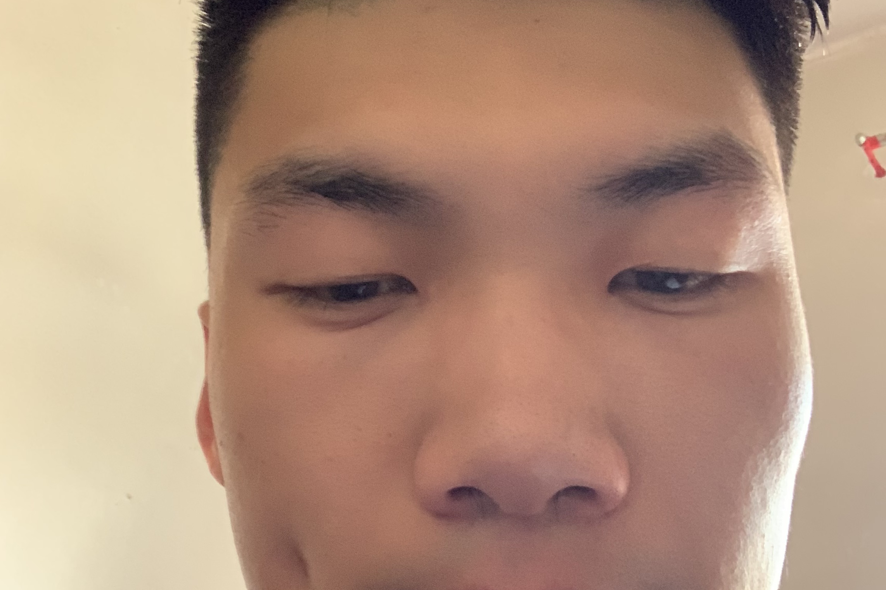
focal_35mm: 45
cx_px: 438
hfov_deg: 43.6
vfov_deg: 29.5
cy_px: 427
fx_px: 1107
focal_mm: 2.87
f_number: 2.2
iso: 400
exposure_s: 1/30
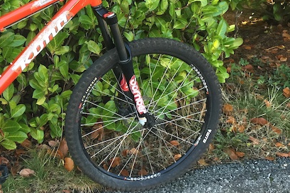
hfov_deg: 32.1
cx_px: 24
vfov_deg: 22.9
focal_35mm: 59
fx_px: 475
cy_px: 59
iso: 40
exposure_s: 1/60
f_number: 2.2
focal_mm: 4.15
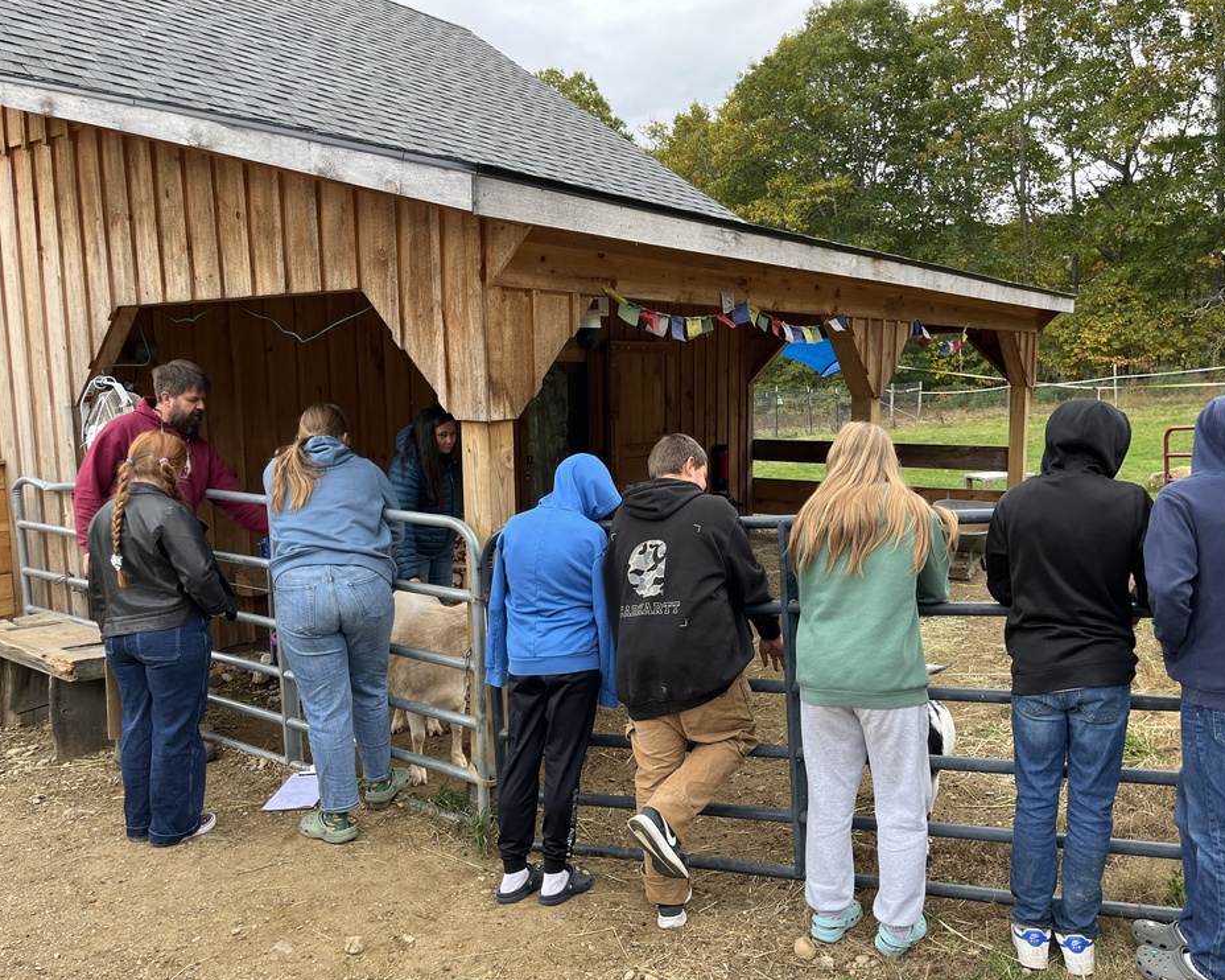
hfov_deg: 62.2
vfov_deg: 51.5
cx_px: 651
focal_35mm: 28
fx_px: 1015
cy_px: 499
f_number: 1.6
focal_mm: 5.1
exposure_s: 1/288
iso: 40
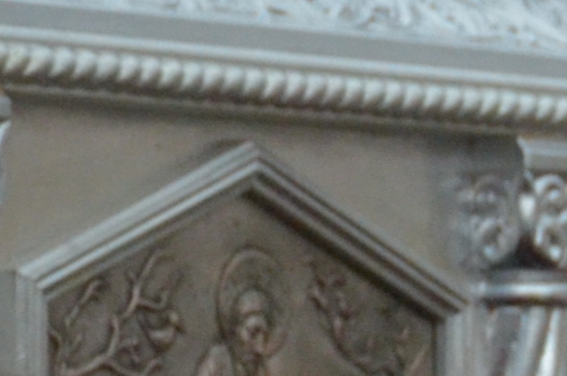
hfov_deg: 3.3
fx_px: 9512
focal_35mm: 605
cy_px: 543
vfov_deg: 2.3
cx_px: 1780
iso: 1600
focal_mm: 52
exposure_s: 1/320
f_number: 4.8
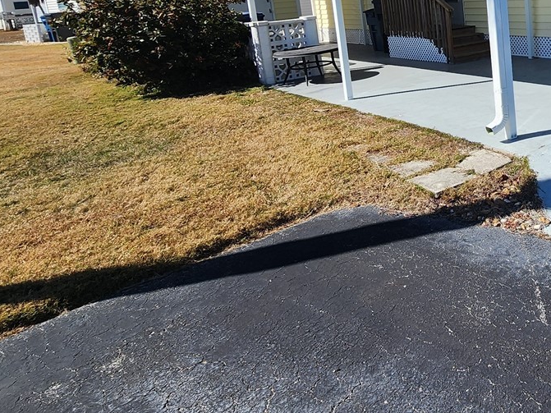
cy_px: 70
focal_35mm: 31
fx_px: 493
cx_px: 561
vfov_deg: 42.9
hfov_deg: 47.5
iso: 50
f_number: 2.2
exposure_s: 1/1879
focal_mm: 2.2
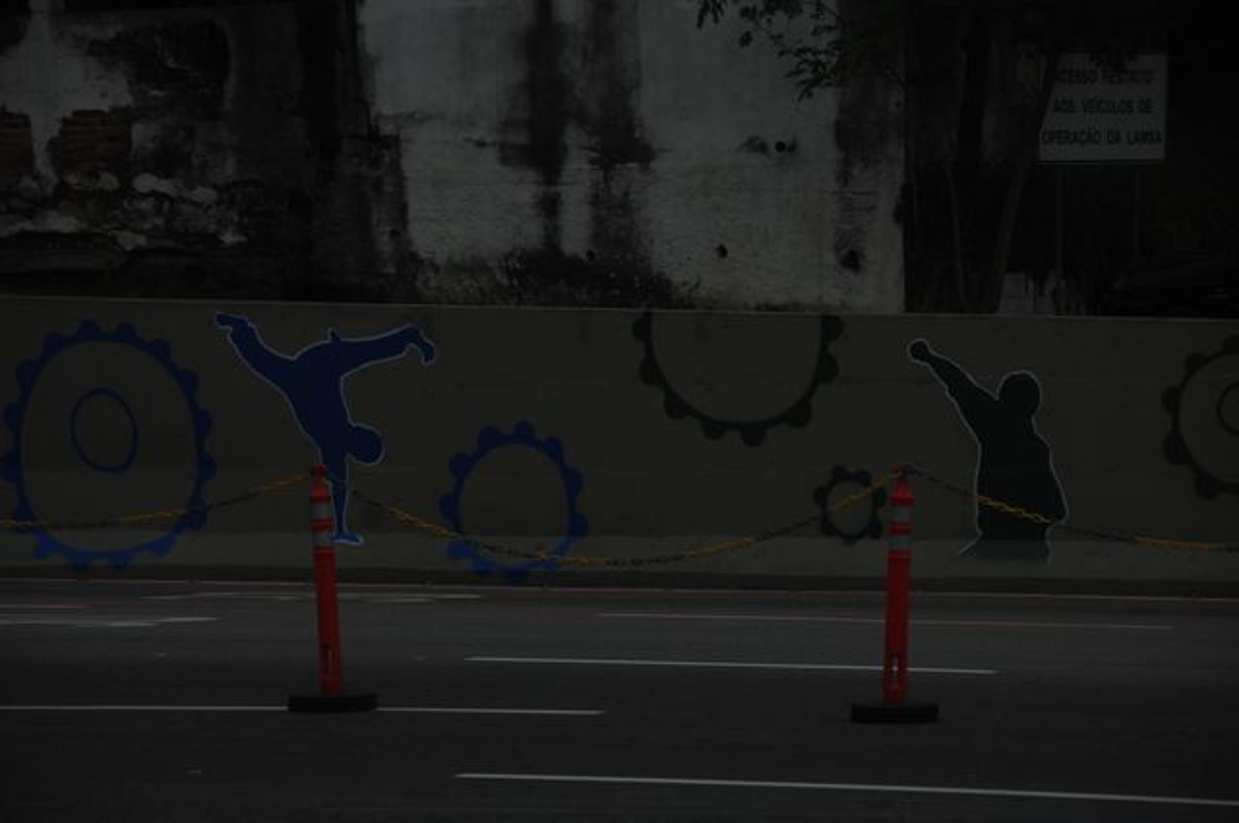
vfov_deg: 8.7
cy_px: 412
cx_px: 620
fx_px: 5414
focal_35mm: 158
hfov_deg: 13.1
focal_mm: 105
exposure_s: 1/400
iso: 200
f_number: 5.3
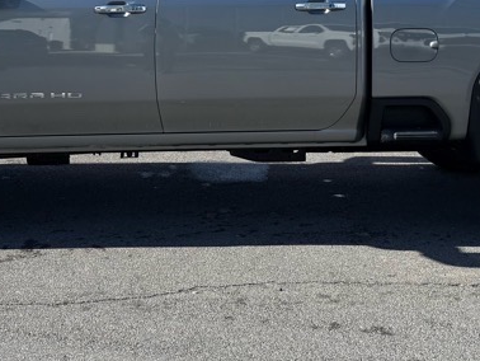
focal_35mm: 65
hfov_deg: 29.8
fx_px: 902
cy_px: 8
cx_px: 207
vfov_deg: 21.9
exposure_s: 1/3584
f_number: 1.78
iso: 80
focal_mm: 6.76
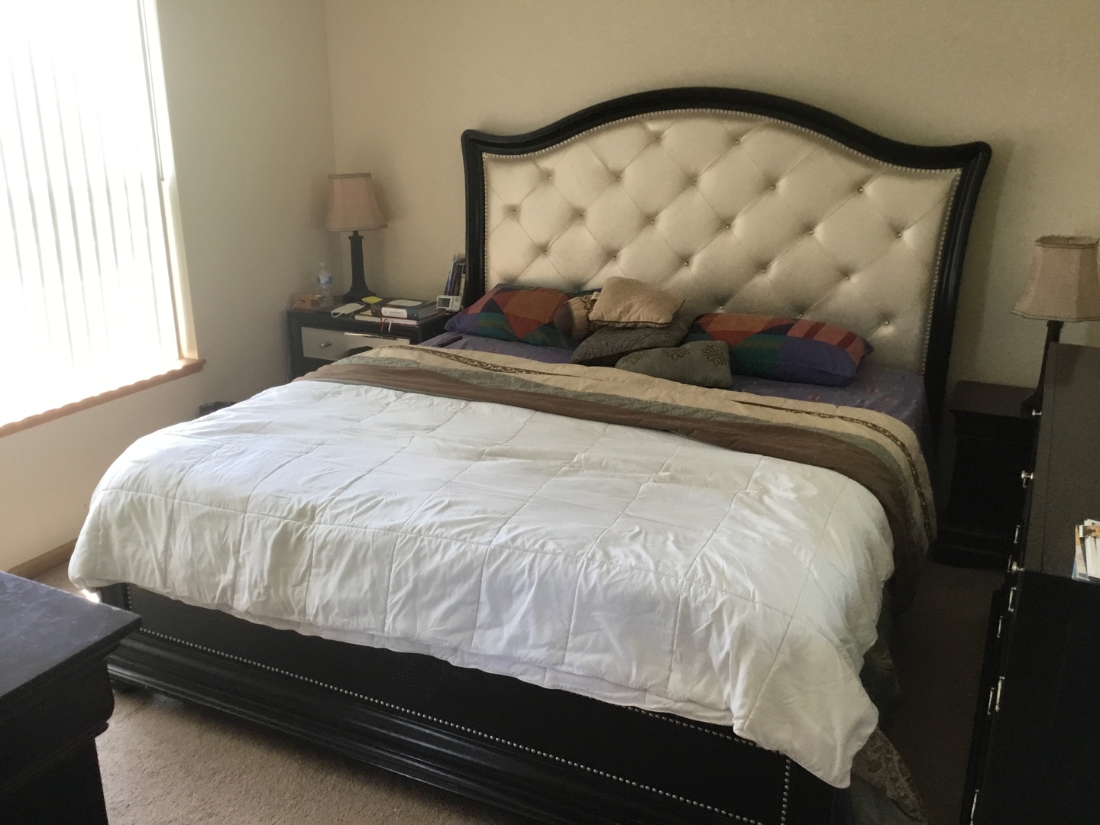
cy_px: 412
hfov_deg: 58.4
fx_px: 985
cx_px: 550
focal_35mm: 31
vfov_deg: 45.4
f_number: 2.4
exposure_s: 1/30
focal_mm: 3.3
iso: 50
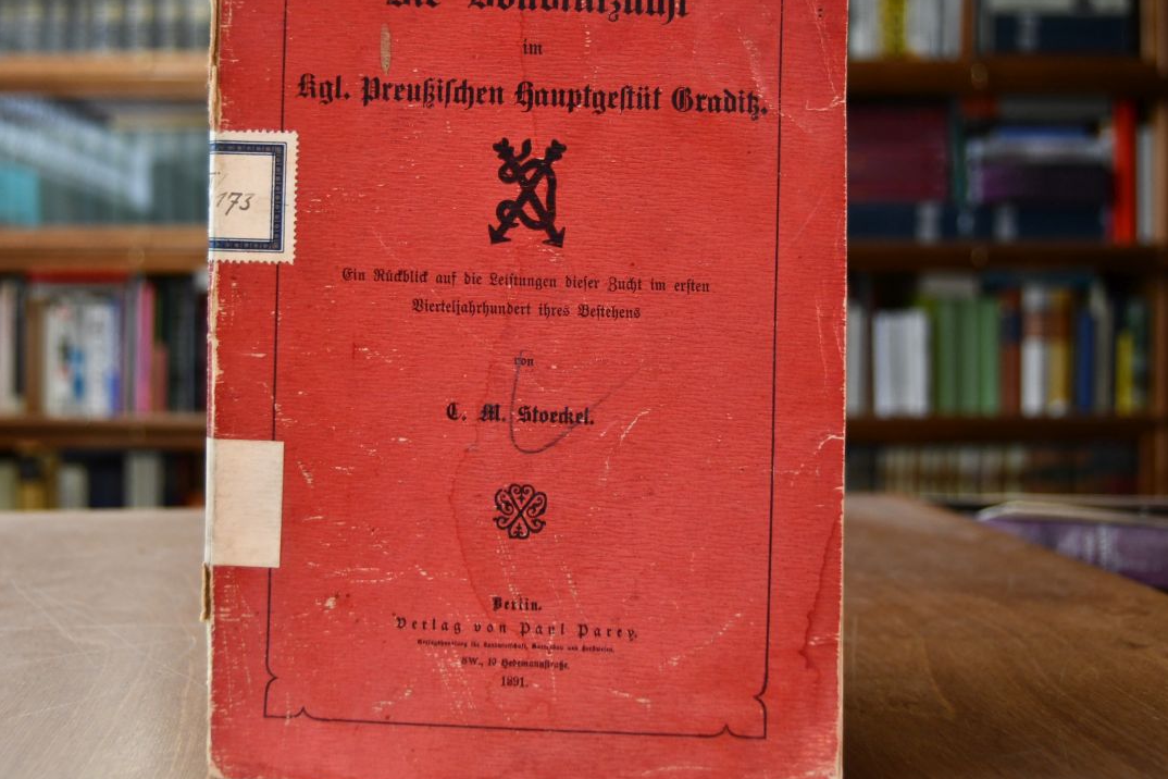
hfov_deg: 45.4
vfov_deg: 31.1
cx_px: 533
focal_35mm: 43
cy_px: 303
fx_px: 1395
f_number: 3.5
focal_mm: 22
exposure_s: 1/125
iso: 800
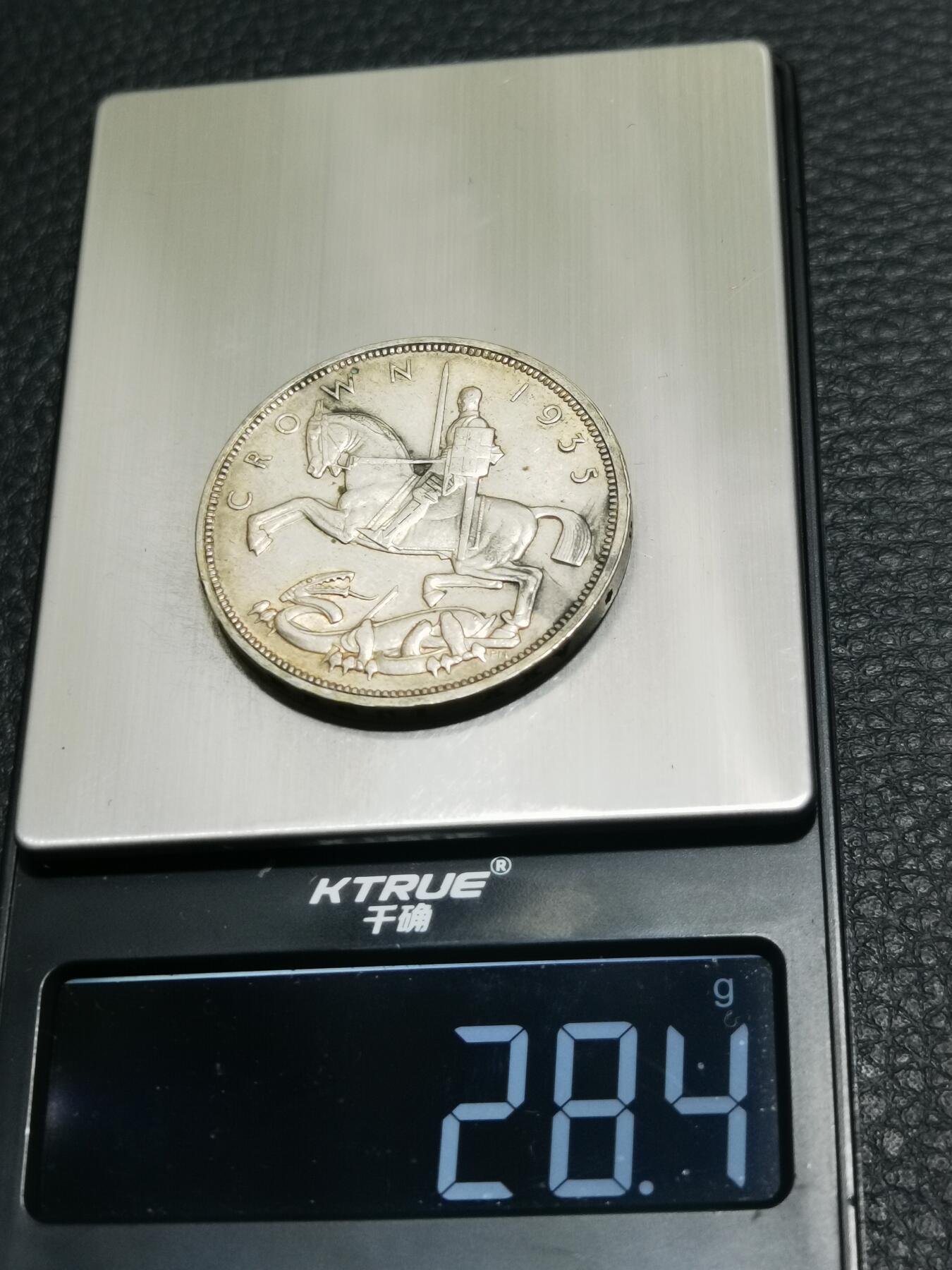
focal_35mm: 65
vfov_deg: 29.8
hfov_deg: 22.6
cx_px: 476
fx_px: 2383
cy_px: 635
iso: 125
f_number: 1.9
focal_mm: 6.67
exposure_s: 1/100
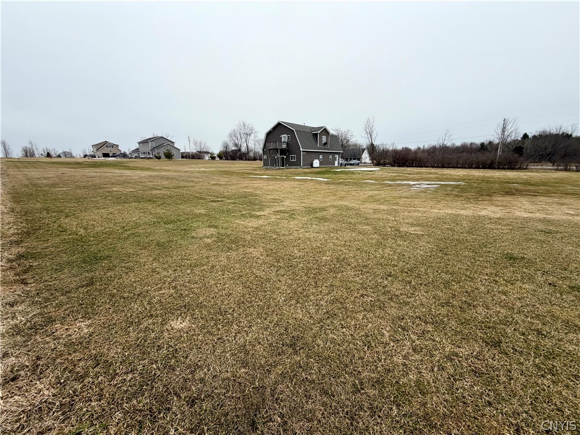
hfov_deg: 102.1
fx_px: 235
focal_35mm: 14
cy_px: 218
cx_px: 290
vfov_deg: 85.7
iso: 40
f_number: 2.2
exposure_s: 1/770
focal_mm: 2.22
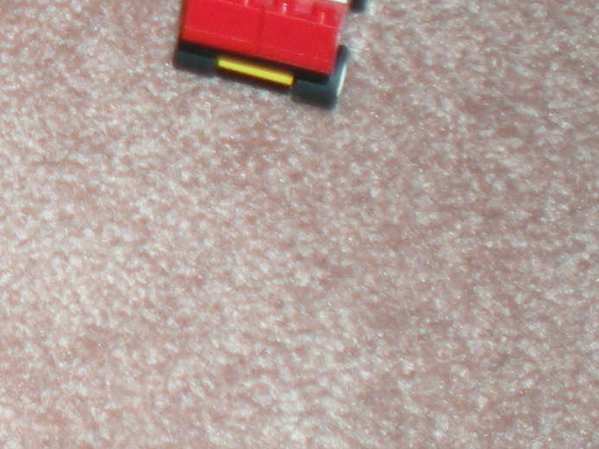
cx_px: -378
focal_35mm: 168
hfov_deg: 11.2
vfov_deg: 8.6
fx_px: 2907
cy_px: -292
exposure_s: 1/60
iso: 64
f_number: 3.1
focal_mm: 6.3
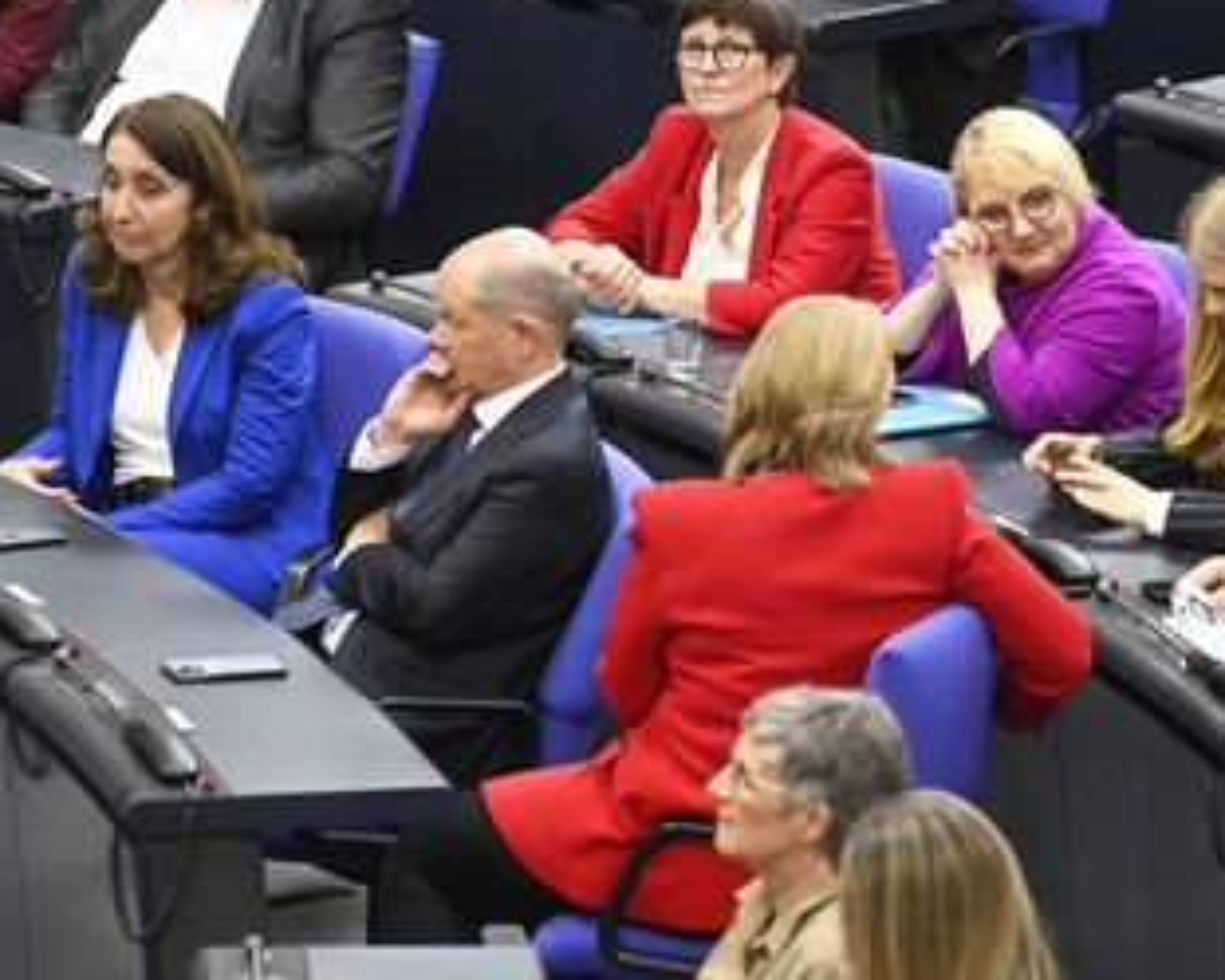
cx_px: 876
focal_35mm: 313
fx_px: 11351
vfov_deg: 4.9
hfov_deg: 6.2
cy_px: 437
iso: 10000
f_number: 5.6
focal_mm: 230
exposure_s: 1/400
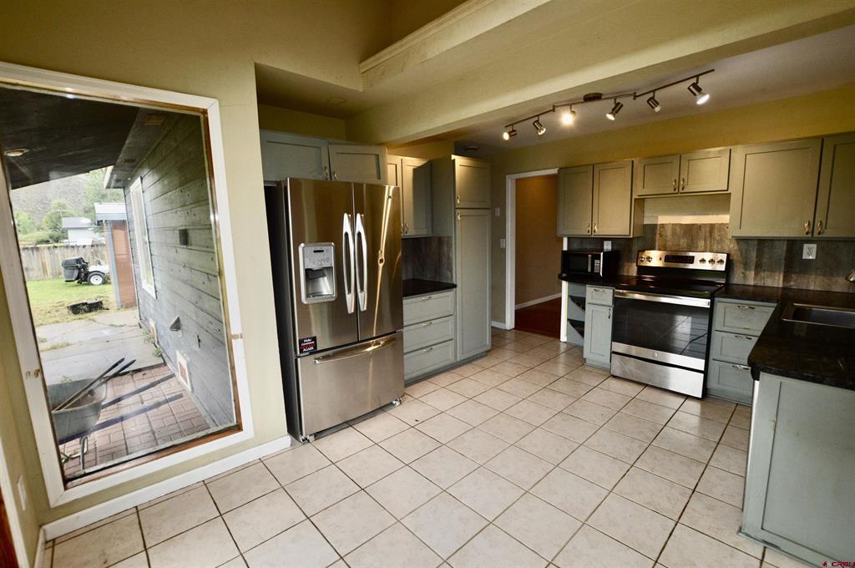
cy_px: 284
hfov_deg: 100.5
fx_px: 356
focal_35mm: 15
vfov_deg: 77.2
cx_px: 428
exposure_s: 1/125
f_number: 5.6
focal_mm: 10
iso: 400
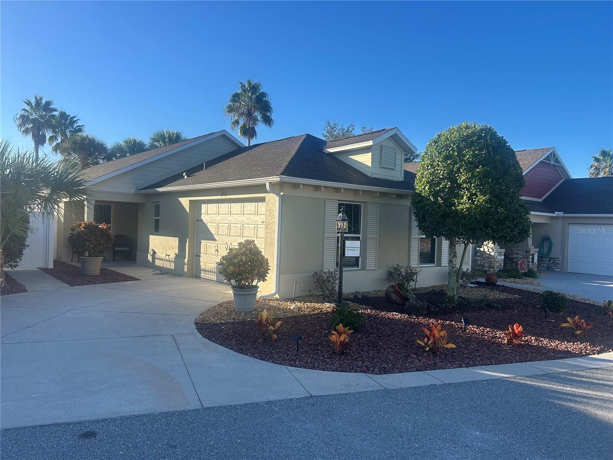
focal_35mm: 26
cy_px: 230
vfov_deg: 53.1
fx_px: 460
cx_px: 306
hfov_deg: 67.3
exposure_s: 1/2208
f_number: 1.5
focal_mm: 5.7
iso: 50
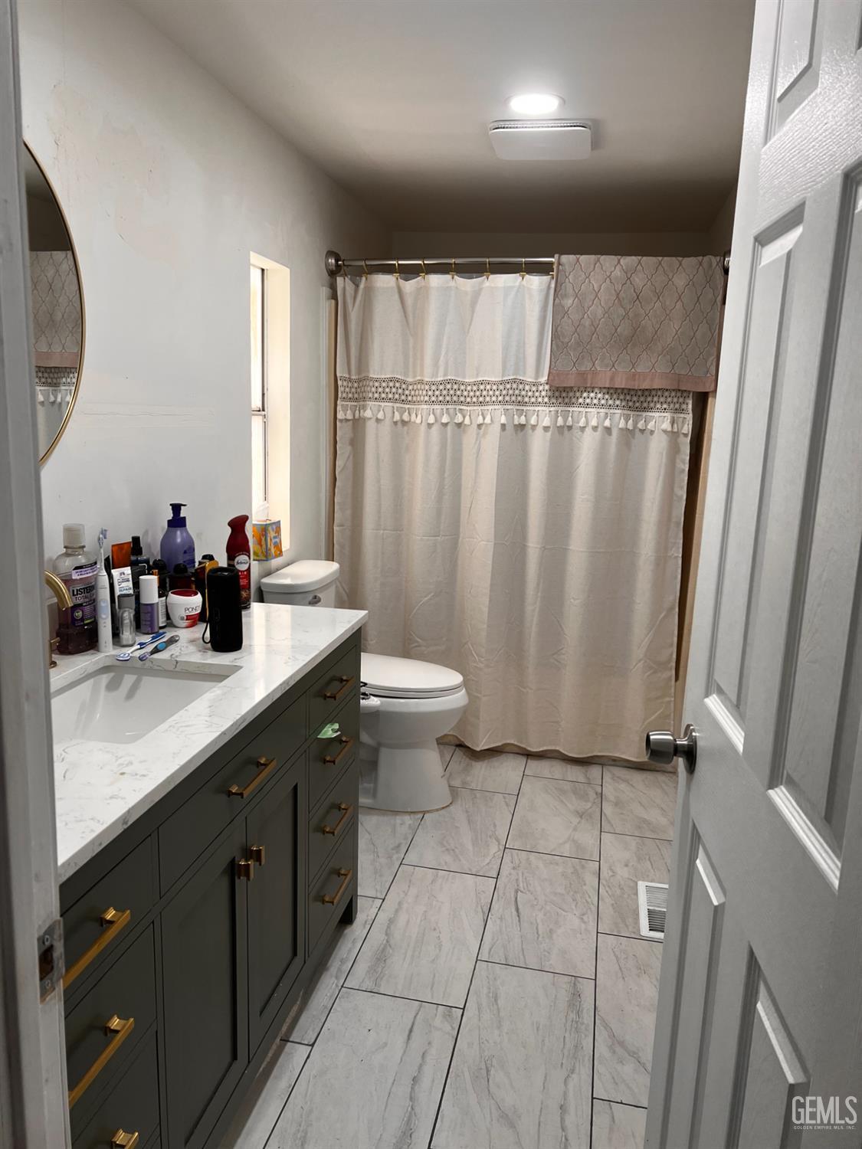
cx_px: 431
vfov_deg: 67.3
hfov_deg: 53.1
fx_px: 863
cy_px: 574
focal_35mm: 26
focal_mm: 5.7
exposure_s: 1/120
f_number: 1.5
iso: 80
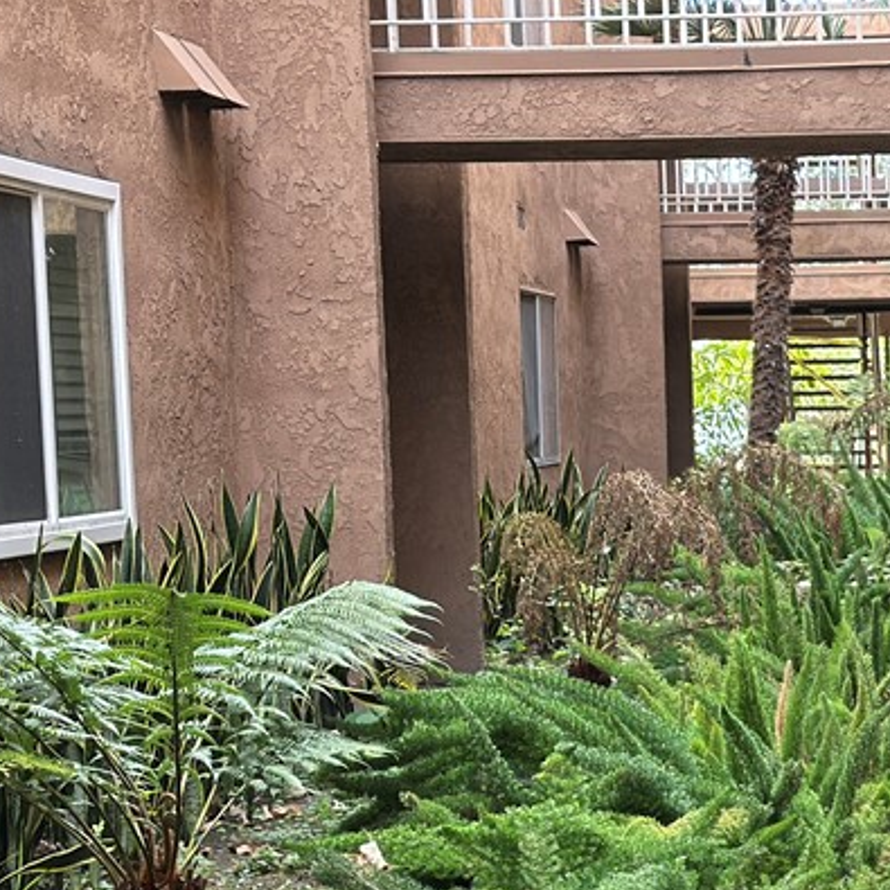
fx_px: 3200
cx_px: 798
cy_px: 791
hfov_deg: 15.7
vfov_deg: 15.7
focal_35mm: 110
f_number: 1.78
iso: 80
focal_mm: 6.86
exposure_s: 1/121
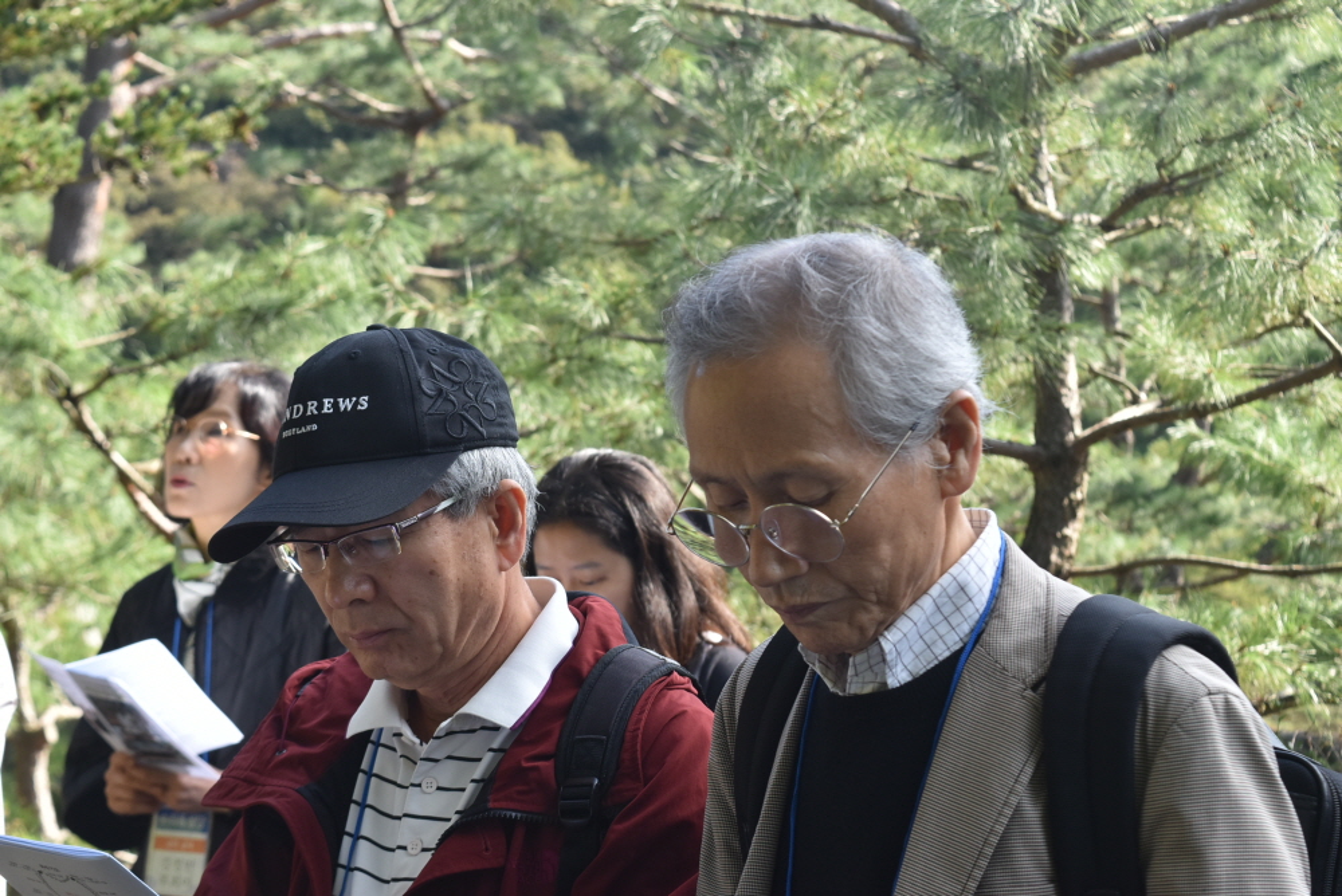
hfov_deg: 24.6
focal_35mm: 82
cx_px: 671
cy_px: 448
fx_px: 3077
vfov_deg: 16.6
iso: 400
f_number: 7.1
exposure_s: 1/200
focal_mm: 55
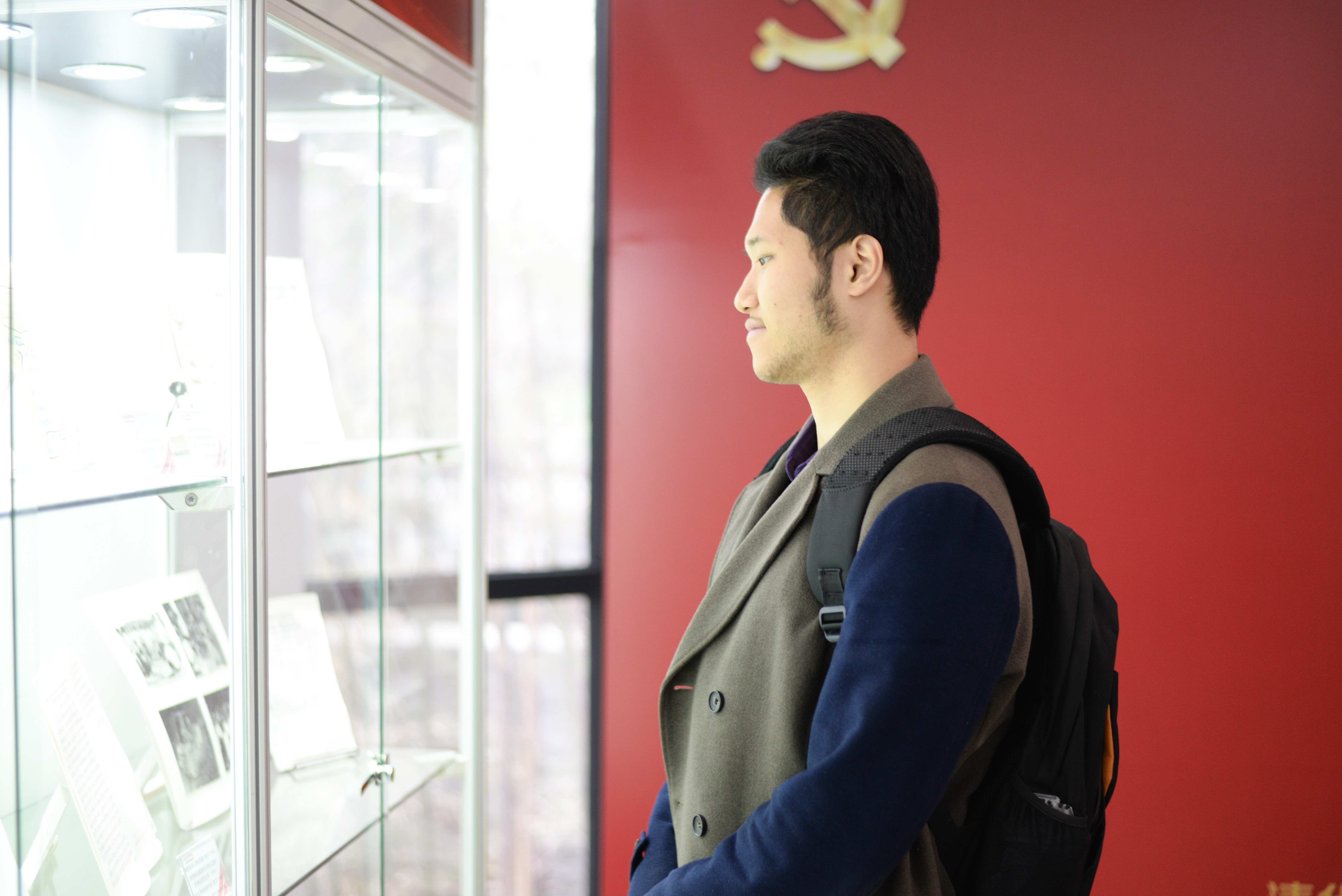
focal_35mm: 50
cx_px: 671
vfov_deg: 27.0
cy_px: 448
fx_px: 1865
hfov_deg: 39.6
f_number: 1.8
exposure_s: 1/200
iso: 640
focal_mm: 50
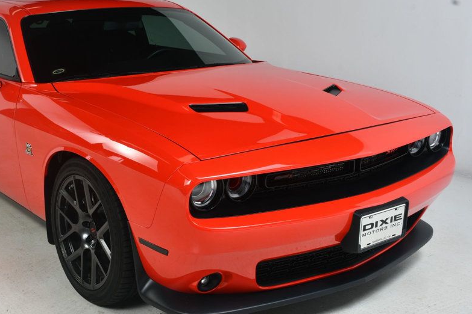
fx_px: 669
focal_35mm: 51
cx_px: 166
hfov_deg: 38.5
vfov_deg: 26.5
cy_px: 155
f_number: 13
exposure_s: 1/160
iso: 100
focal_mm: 26
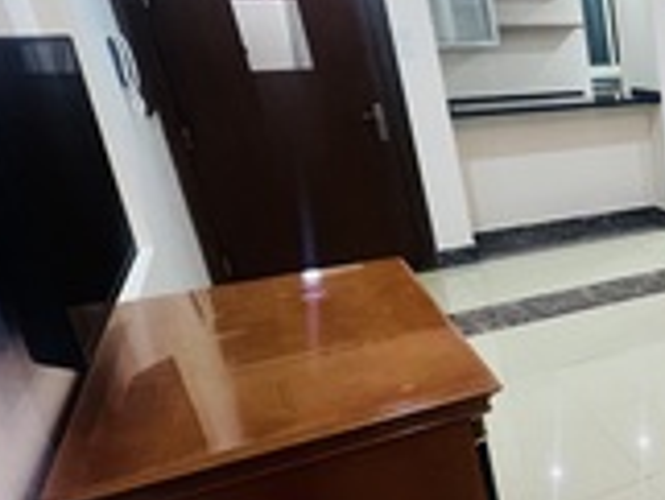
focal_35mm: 37
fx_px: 711
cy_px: 291
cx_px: 878
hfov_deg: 34.3
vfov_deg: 38.6
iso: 320
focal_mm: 1.57
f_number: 1.8
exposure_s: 1/50
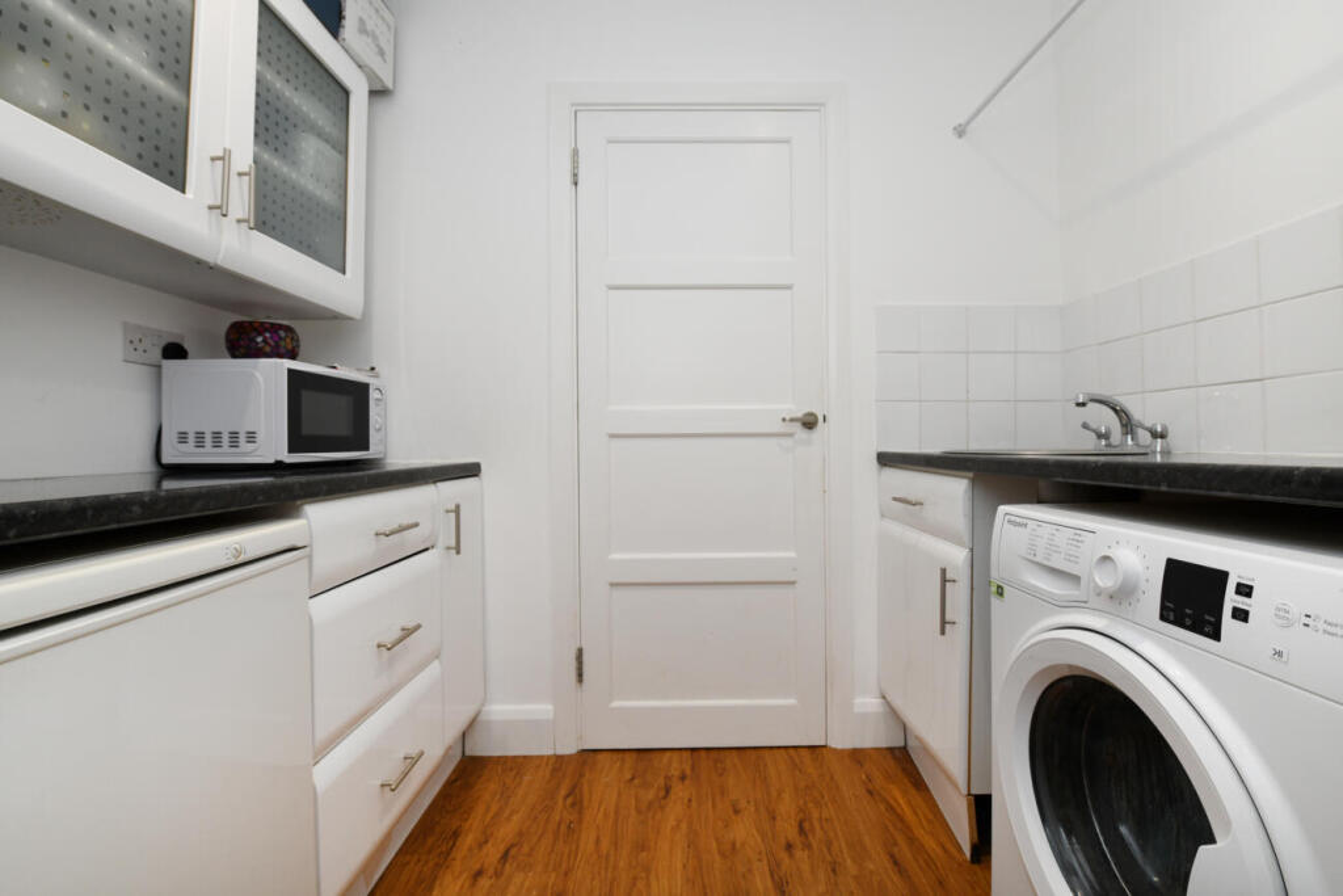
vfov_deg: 77.3
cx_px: 672
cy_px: 448
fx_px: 560
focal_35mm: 15
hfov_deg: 100.4
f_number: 8
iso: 640
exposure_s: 1/60
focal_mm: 15
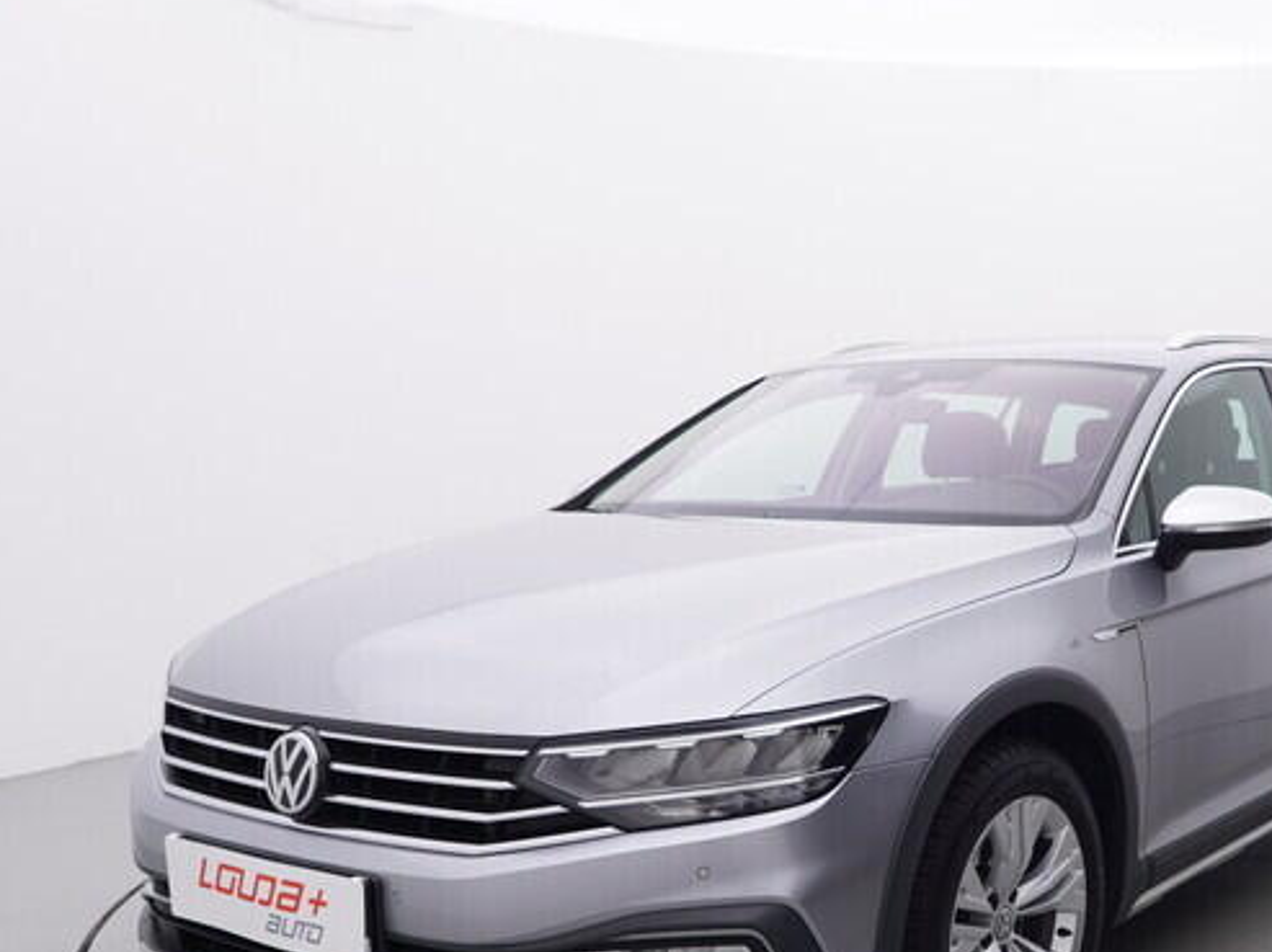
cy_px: 697
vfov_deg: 31.6
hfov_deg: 40.4
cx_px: 1011
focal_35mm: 45
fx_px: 1652
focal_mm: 15
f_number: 5
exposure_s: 1/80
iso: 200
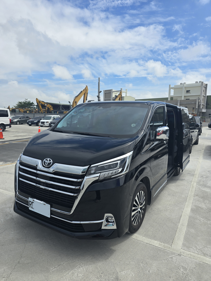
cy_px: 140
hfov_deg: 58.9
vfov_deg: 73.9
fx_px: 187
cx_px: 106
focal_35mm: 23
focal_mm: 6.3
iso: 12
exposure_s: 1/1067
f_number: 1.7
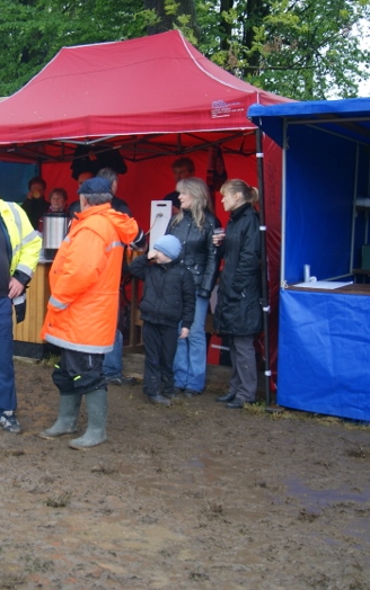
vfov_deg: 36.3
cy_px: 297
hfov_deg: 22.3
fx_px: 903
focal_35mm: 56
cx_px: -3
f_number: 4
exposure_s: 1/40
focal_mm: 24
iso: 100
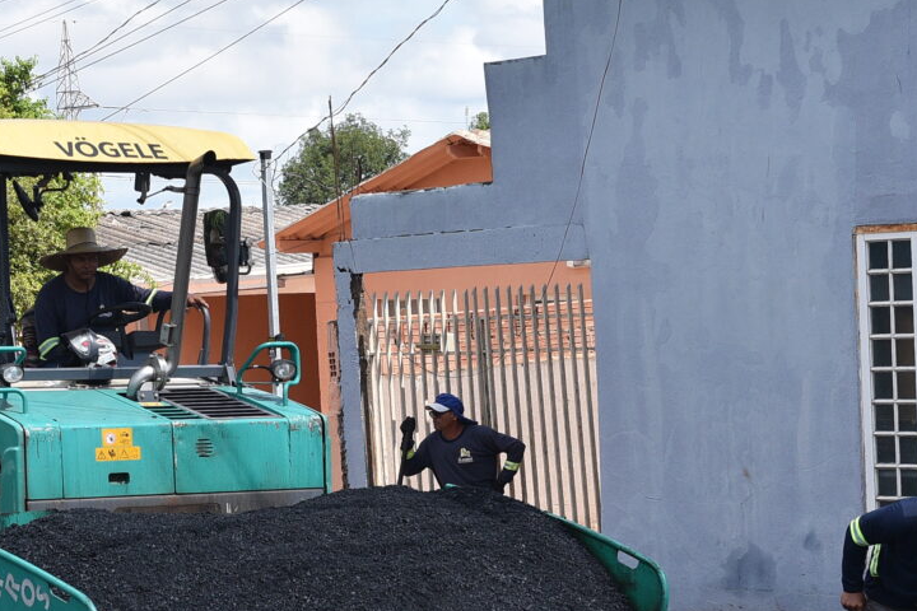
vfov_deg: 9.3
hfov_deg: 13.8
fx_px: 3770
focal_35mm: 148
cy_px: 426
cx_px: 177
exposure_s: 1/2000
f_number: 5
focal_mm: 52
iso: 400
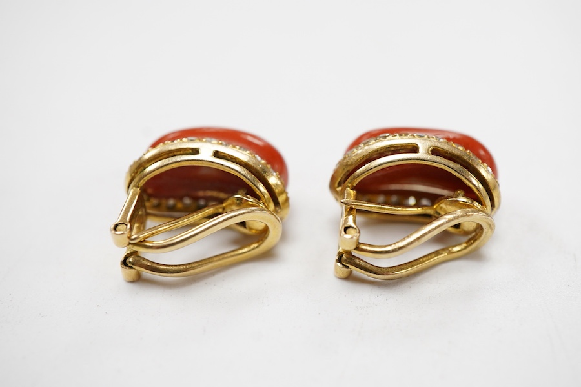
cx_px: 290
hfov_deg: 43.6
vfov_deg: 29.9
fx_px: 726
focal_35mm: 45
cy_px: 194
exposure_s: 1/125
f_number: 10
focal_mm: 30
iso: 1250
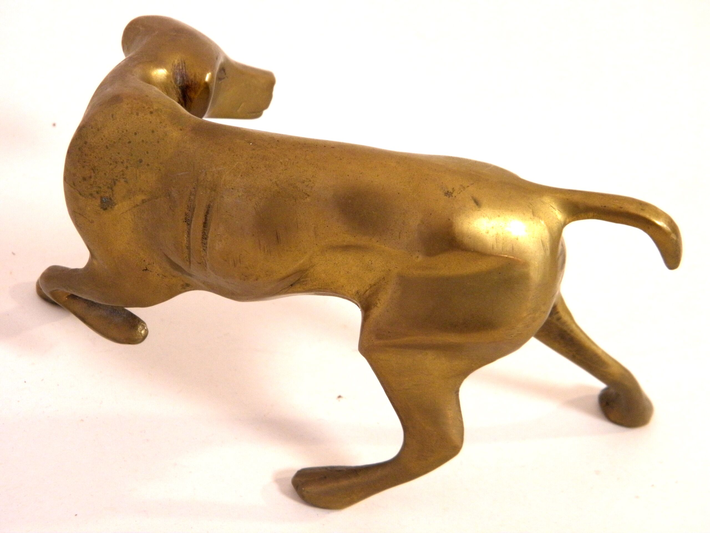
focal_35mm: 80
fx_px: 1641
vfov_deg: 18.4
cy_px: 266
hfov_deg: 24.4
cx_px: 355
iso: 200
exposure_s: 1/30
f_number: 4.4
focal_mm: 14.3
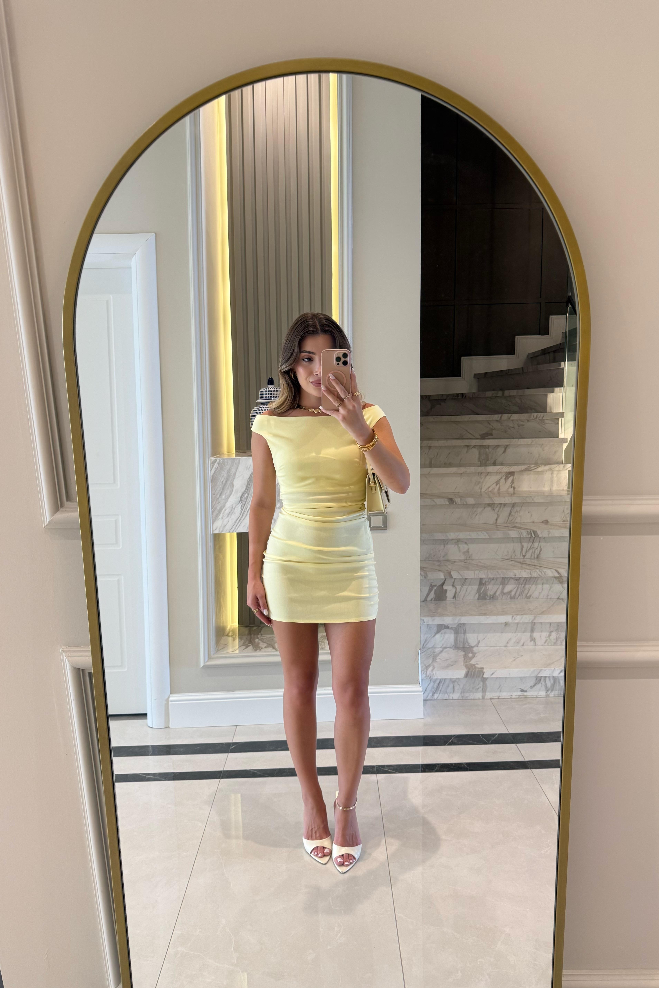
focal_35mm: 25
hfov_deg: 51.2
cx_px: 354
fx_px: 686
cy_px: 494
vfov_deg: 71.5
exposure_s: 1/100
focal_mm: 6.76
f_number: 1.78
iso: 160
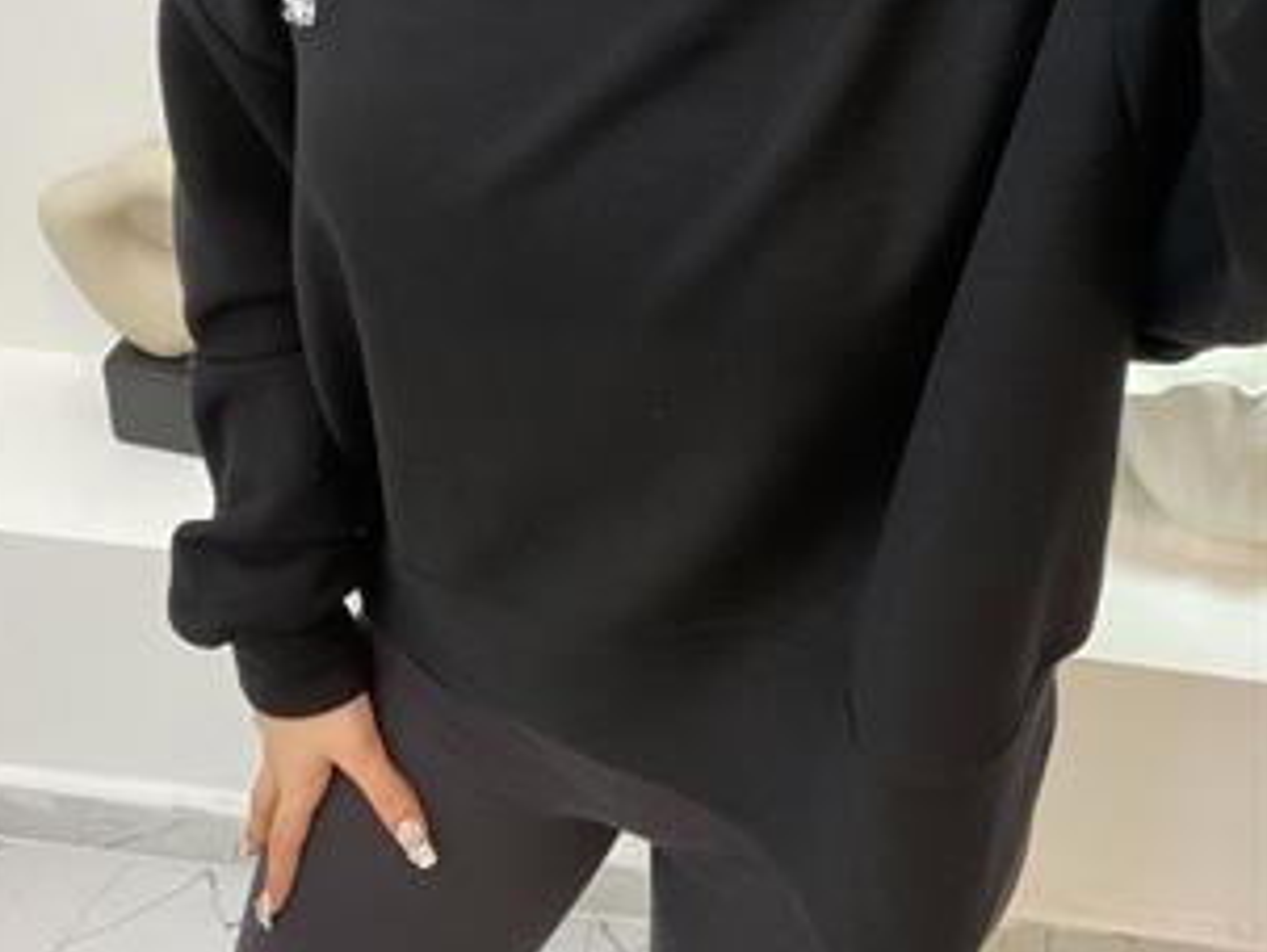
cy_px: 212
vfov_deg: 34.3
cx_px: 621
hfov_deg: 45.7
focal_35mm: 41
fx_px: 1502
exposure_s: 1/50
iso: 125
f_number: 2.2
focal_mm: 2.71
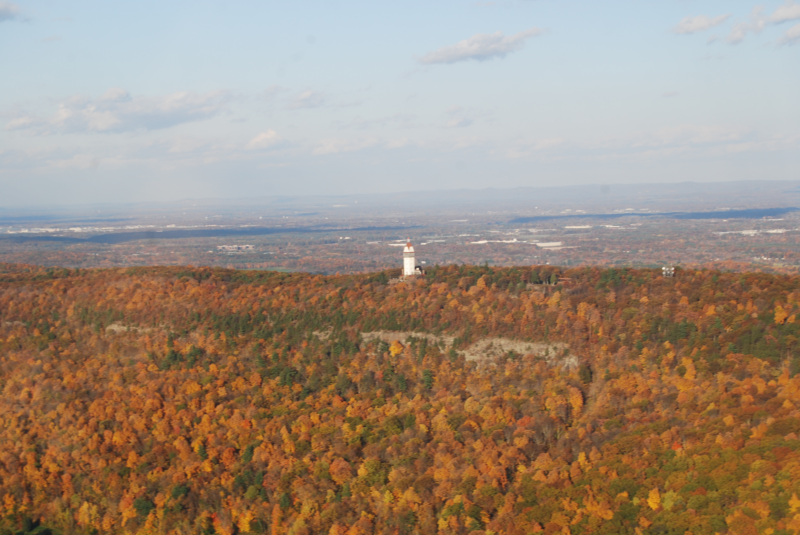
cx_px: 400
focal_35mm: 82
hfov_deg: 24.6
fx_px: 1836
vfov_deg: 16.6
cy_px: 268
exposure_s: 1/200
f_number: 10
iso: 200
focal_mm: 55
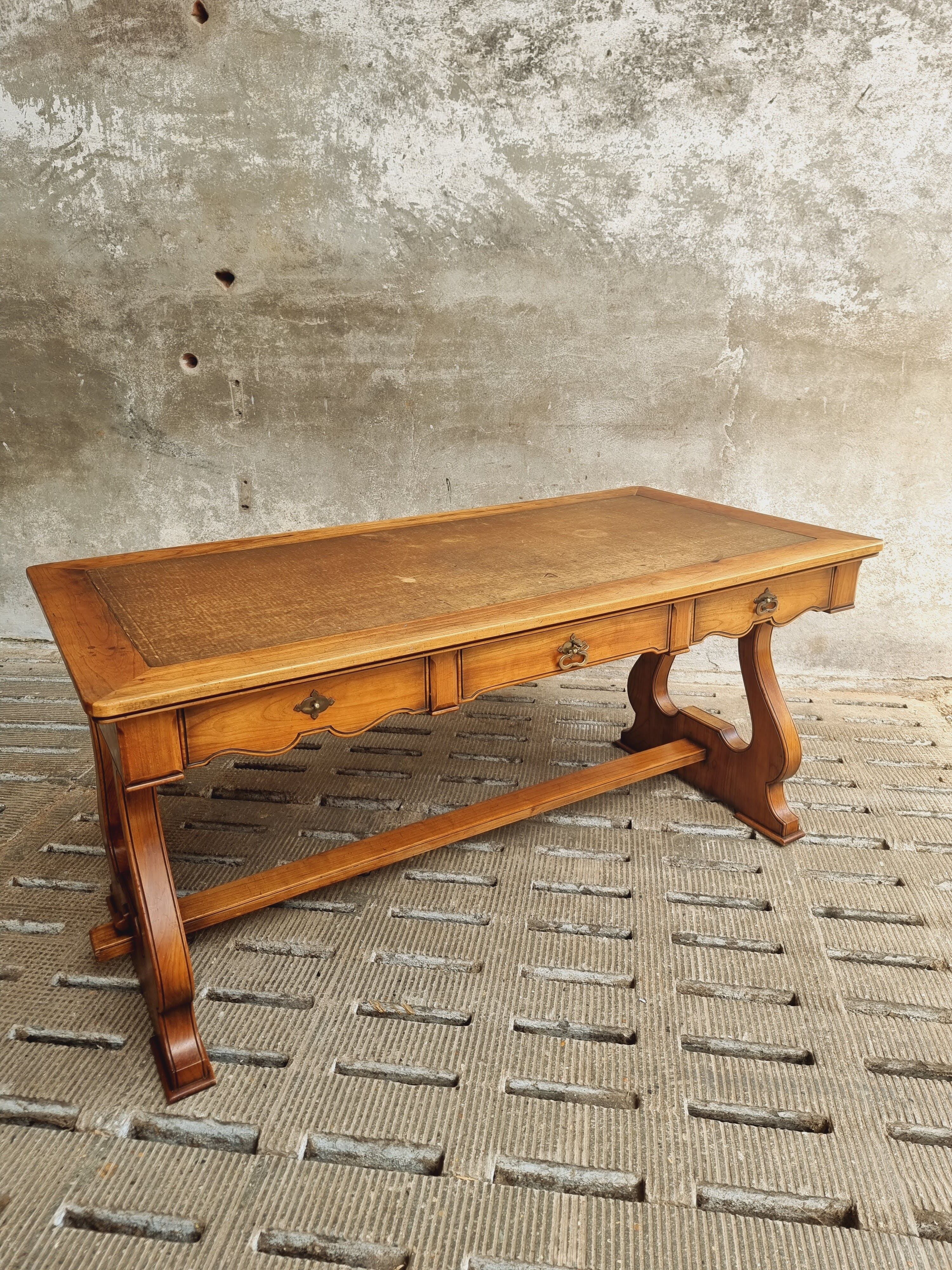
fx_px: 880
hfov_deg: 56.8
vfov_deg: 71.6
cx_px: 476
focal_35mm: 24
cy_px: 635
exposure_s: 1/100
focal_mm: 6.7
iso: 50
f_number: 1.8
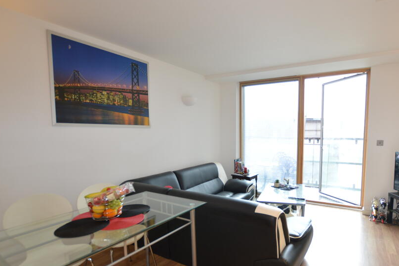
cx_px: 238
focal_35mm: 19
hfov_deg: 85.9
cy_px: 155
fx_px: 210
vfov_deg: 64.1
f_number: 3.5
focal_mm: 10
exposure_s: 1/40
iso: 400
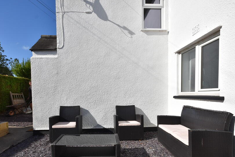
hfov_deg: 86.8
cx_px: 111
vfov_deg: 63.7
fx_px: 124
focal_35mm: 19
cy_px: 97
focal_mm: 10
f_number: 8
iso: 125
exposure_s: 1/500
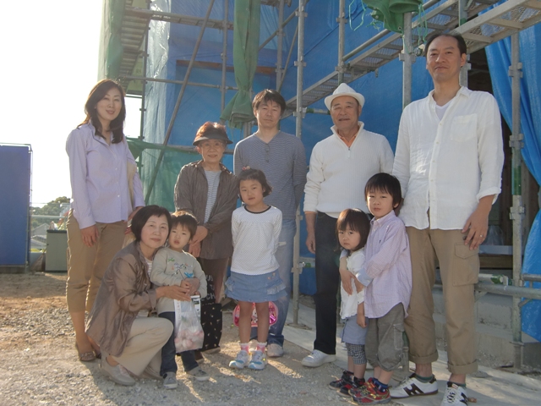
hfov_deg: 47.9
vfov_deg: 36.8
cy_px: 203
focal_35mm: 39
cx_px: 270
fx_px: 610
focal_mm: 6.9
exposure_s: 1/640
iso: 64
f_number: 3
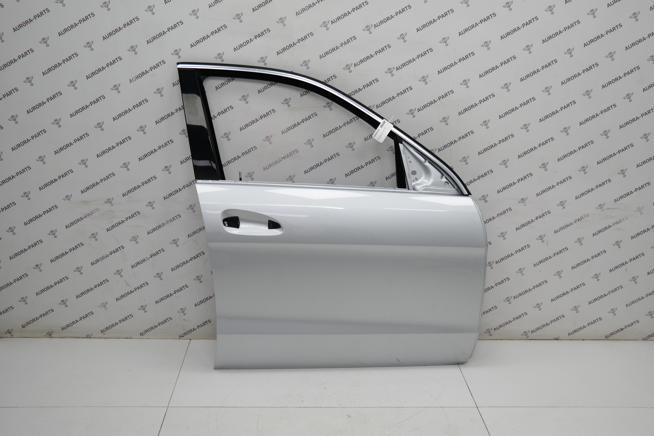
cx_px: 327
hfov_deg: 50.7
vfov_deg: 35.1
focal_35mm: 38
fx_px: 690
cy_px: 218
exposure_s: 1/100
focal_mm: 25
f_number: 4
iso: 200
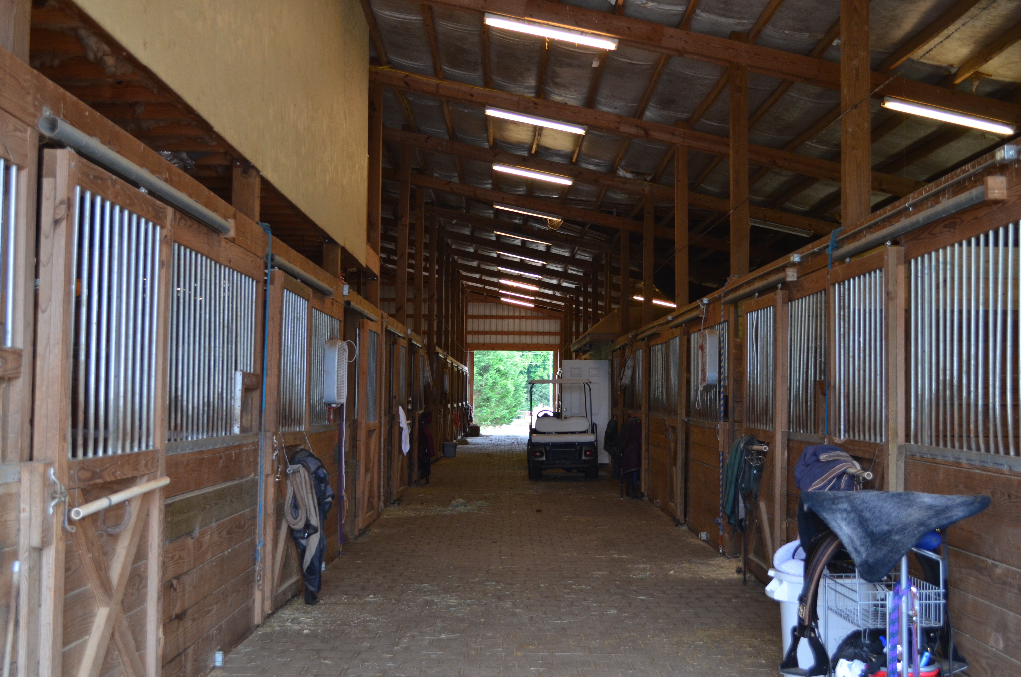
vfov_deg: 29.7
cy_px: 338
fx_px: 1274
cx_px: 510
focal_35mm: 45
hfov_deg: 43.7
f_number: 4.5
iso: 640
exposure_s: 1/60
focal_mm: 30
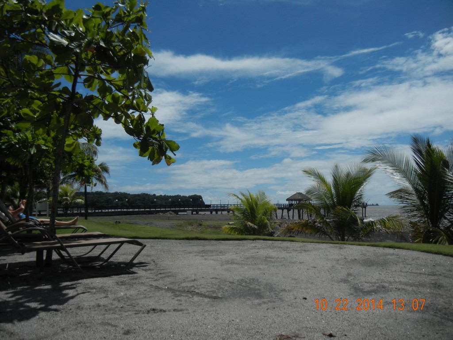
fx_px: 393
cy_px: 170
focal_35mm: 30
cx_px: 226
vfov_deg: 46.8
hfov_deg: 60.0
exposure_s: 1/1300
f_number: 7
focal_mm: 5.4
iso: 160
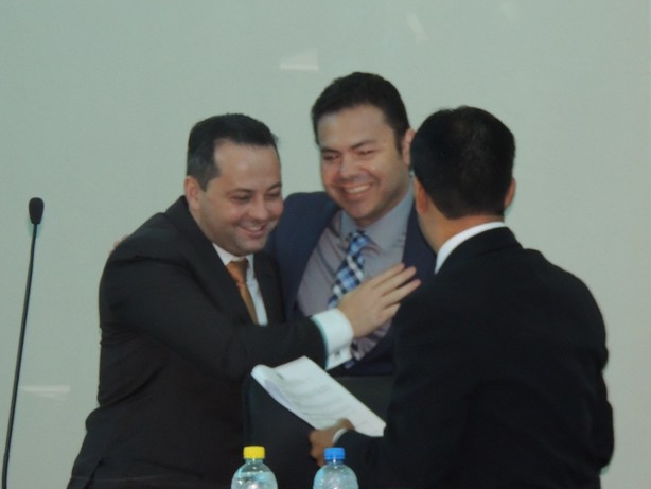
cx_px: 382
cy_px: 272
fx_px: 4534
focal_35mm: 241
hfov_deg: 8.2
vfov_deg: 6.2
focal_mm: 33
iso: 800
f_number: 4.6
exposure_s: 1/60
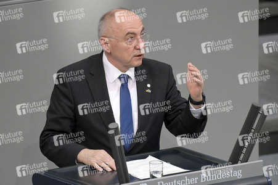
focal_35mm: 420
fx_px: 3241
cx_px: 139
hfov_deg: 4.9
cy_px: 92
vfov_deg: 3.3
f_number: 5.6
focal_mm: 420
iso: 6400
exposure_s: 1/640
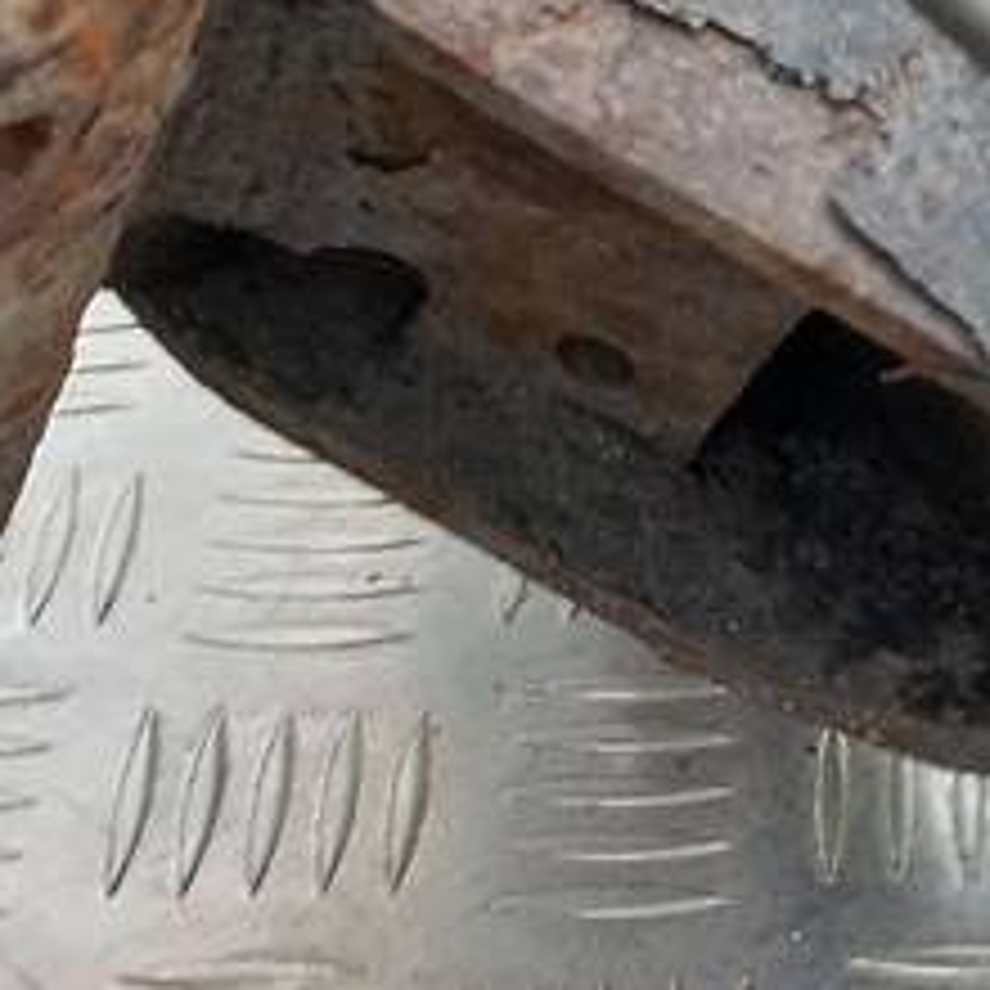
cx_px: 922
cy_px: 387
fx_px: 3333
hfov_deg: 16.6
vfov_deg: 16.9
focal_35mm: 103
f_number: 1.8
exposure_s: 1/50
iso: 100
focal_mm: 4.6
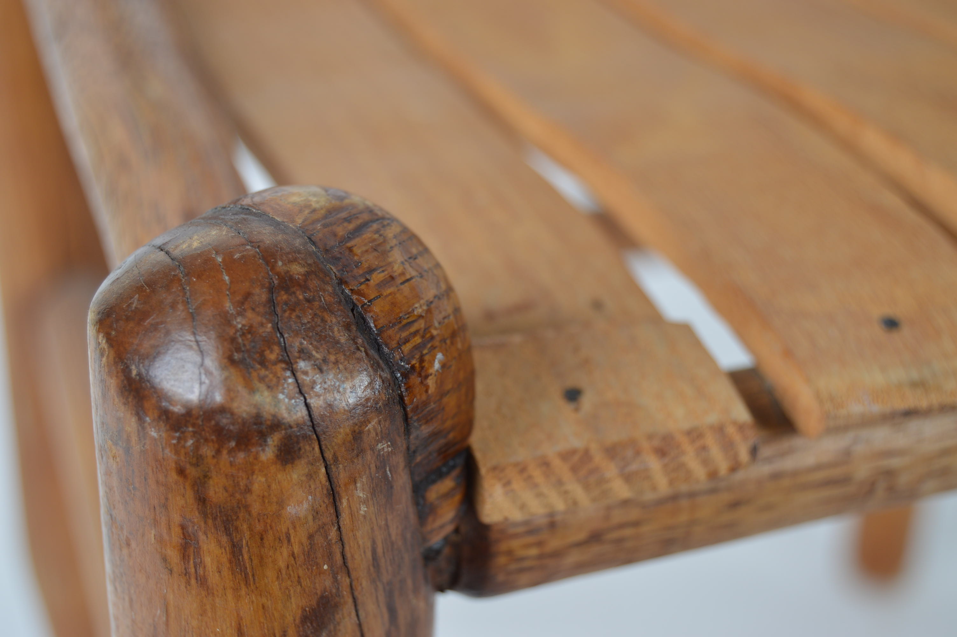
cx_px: 478
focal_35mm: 82
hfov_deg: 24.6
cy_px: 318
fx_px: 2191
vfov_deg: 16.5
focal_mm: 55
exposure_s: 1/80
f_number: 5.6
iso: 100
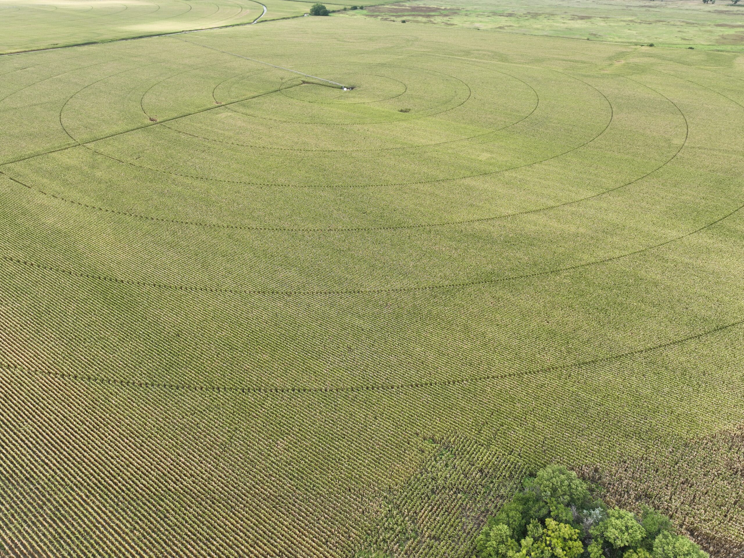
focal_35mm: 24
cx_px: 372
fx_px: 516
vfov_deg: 56.8
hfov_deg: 71.6
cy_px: 279
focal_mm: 12.29
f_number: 2.8
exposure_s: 1/160
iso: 100
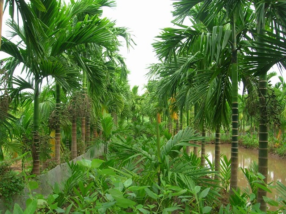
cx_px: 143
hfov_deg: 54.0
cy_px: 107
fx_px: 280
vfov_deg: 41.7
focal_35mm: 34
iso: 50
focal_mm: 5.7
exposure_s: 1/72.3
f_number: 4.9
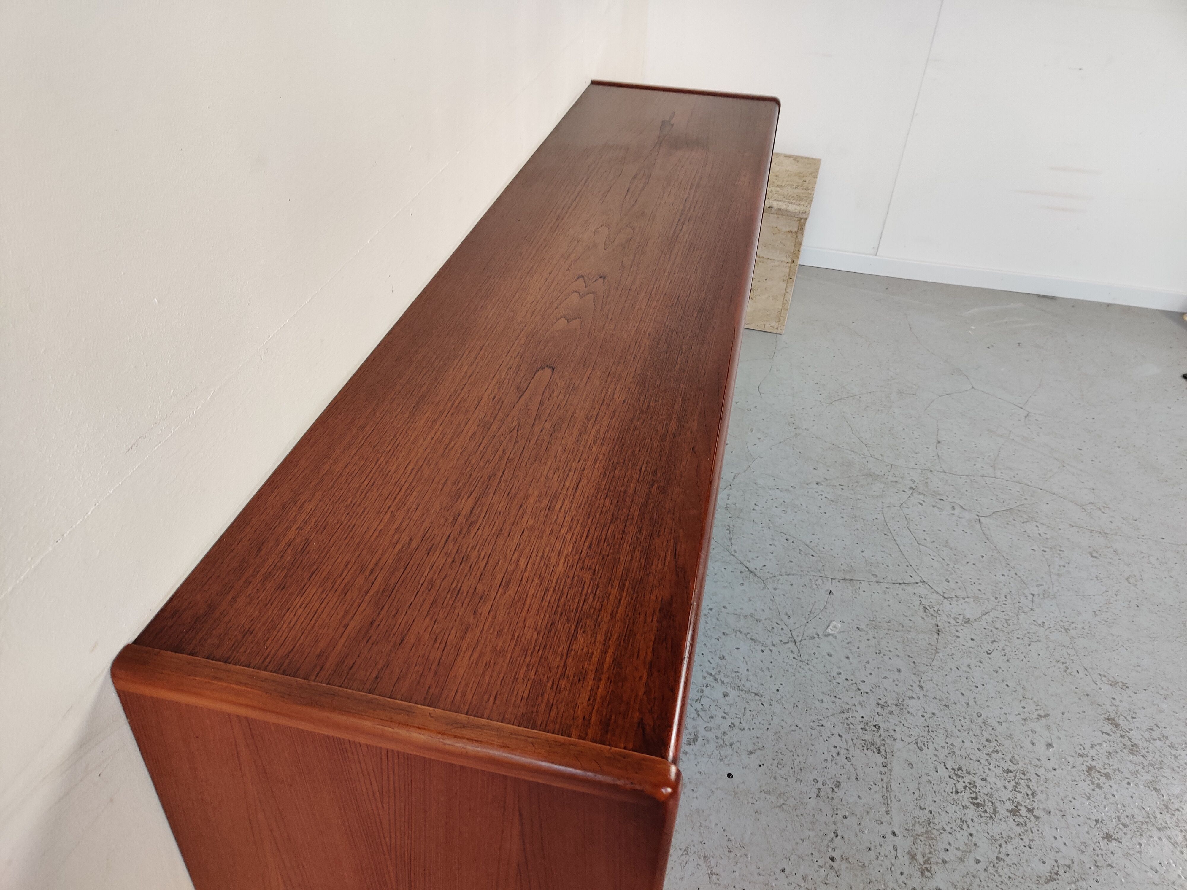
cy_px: 445
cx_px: 594
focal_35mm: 27
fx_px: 926
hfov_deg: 65.3
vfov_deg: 51.4
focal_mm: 4.75
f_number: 1.65
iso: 160
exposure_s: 1/50
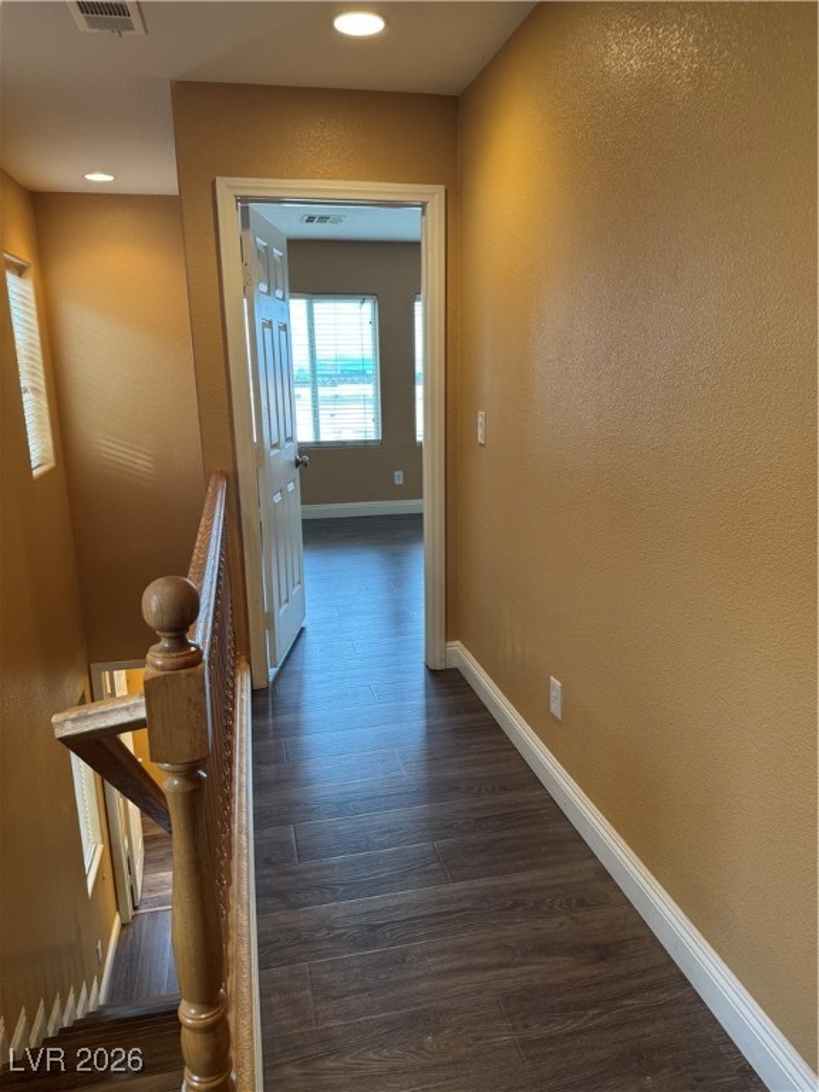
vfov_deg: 71.6
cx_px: 410
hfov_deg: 56.8
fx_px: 757
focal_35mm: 24
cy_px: 546
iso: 125
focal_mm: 6.76
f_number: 1.78
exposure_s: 1/60
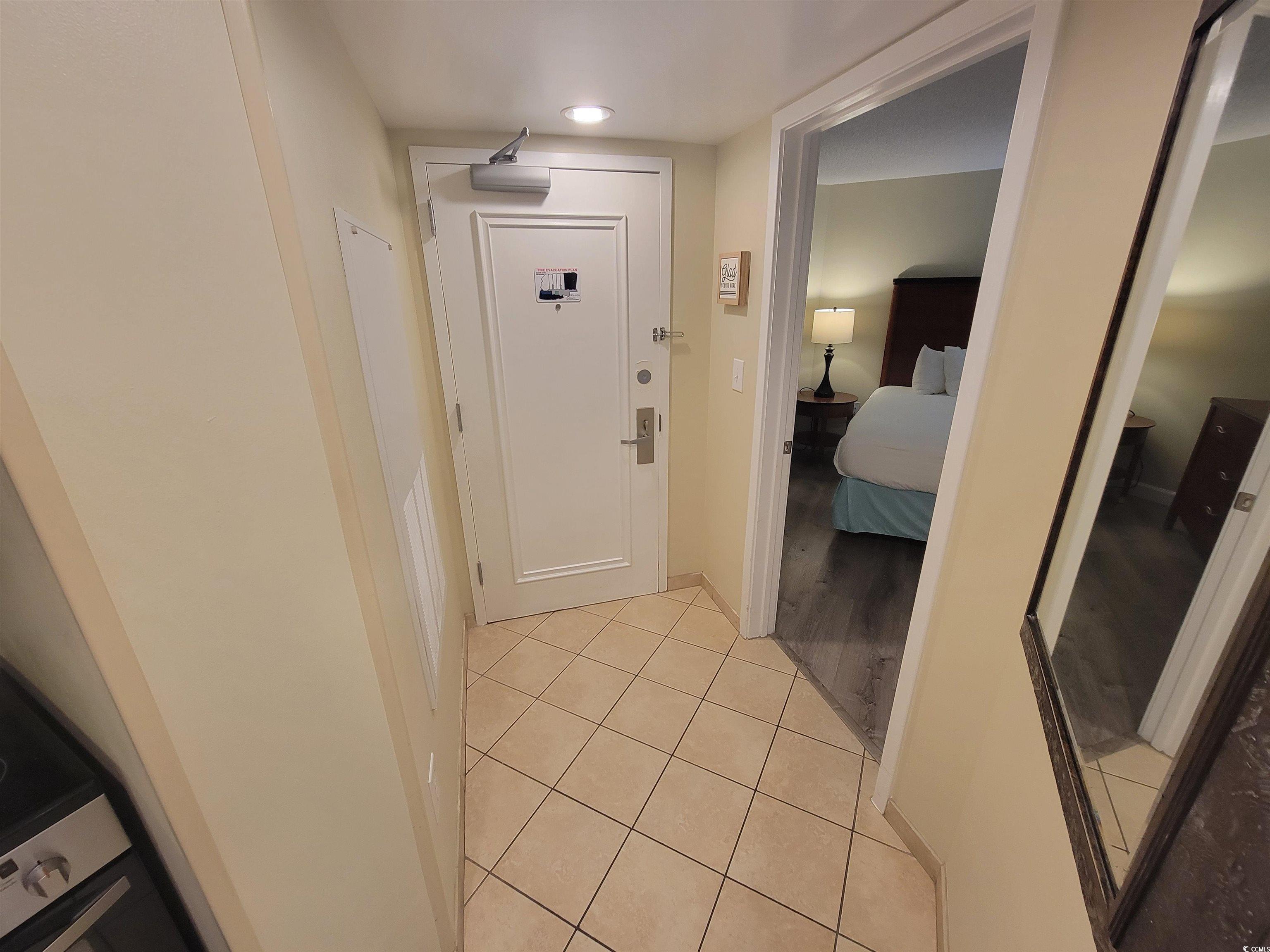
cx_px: 635
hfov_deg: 106.2
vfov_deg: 89.9
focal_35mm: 13
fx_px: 477
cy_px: 476
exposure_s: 1/60
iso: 200
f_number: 2.2
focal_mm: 2.2
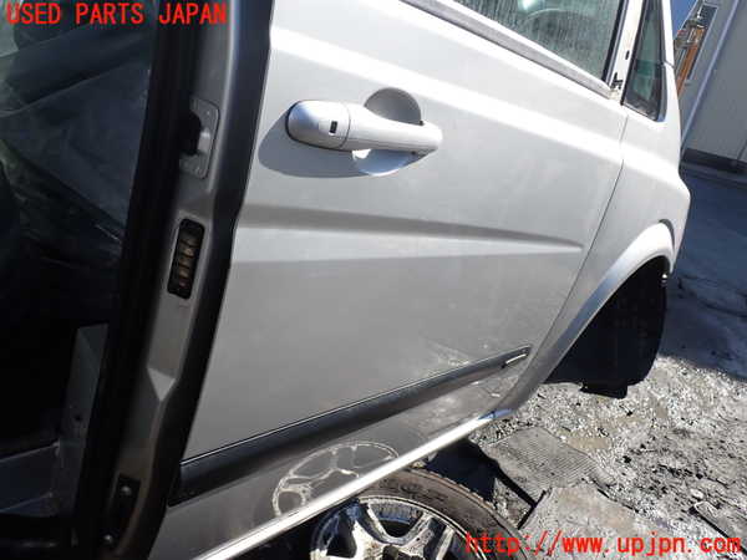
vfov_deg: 46.8
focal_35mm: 30
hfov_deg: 60.0
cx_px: 374
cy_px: 280
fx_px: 647
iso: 100
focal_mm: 5.4
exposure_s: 1/640
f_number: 3.2
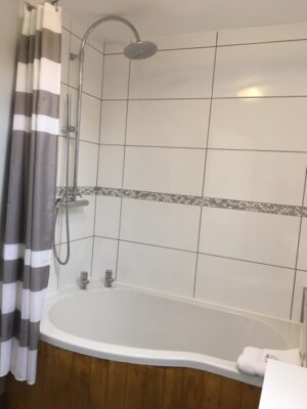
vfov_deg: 61.7
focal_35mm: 29
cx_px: 154
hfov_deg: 48.2
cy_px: 204
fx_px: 343
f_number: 2.2
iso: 100
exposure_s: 1/33
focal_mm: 4.15
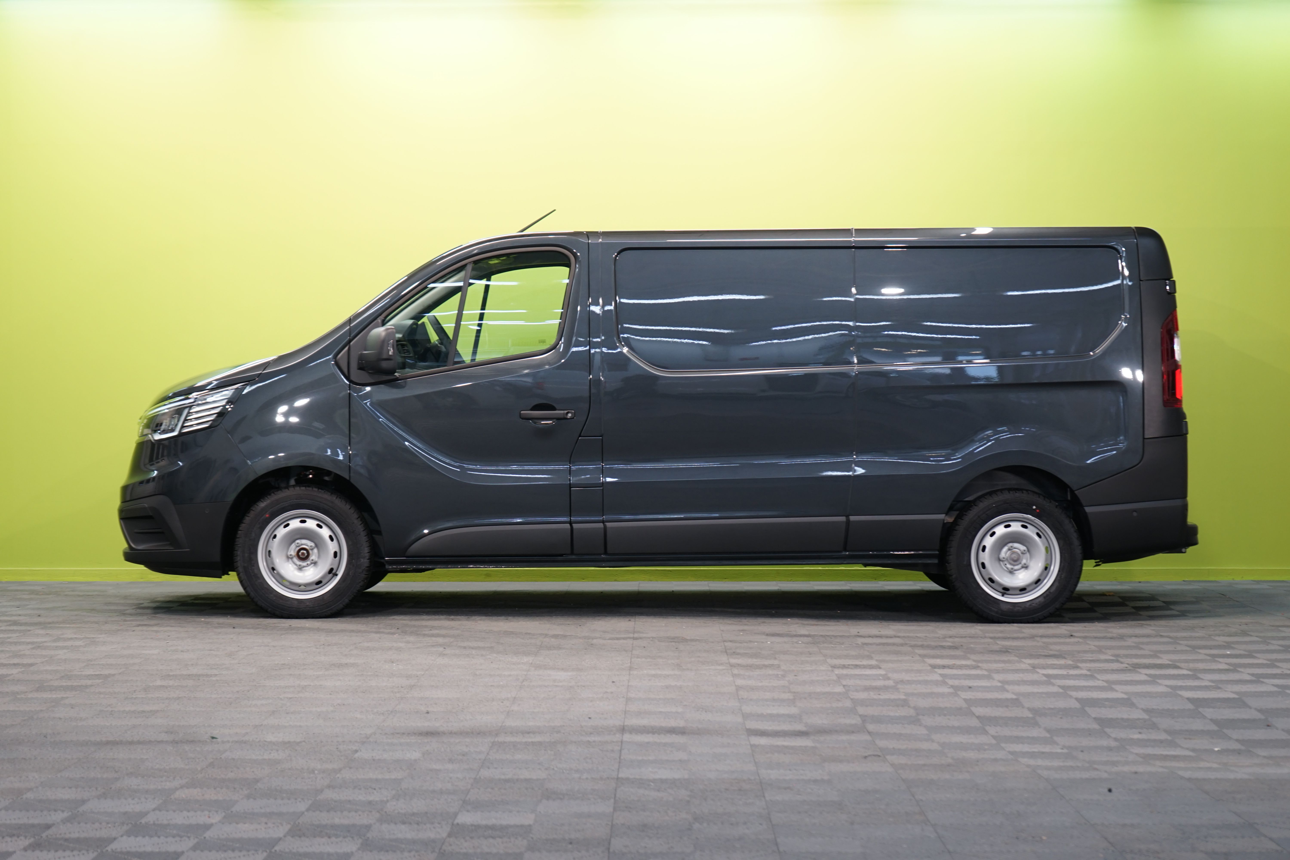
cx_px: 645
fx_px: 2508
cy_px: 430
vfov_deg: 19.5
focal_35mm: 70
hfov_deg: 28.8
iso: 400
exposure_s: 1/20
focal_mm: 70
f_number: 5.6
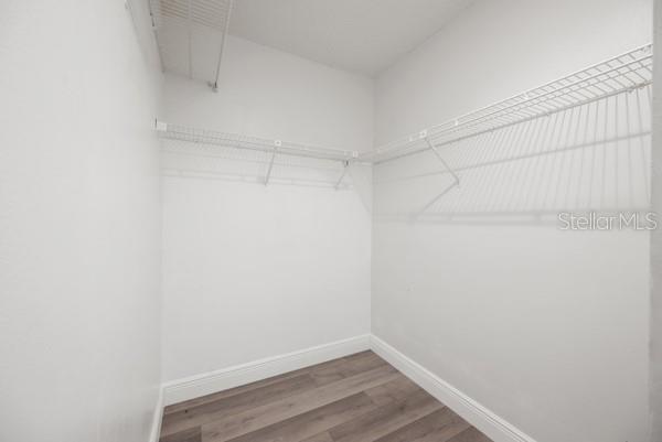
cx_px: 331
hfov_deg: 104.2
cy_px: 221
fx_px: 258
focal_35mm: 14
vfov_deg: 81.3
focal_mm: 14
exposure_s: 1/1.25
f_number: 6.3
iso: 250
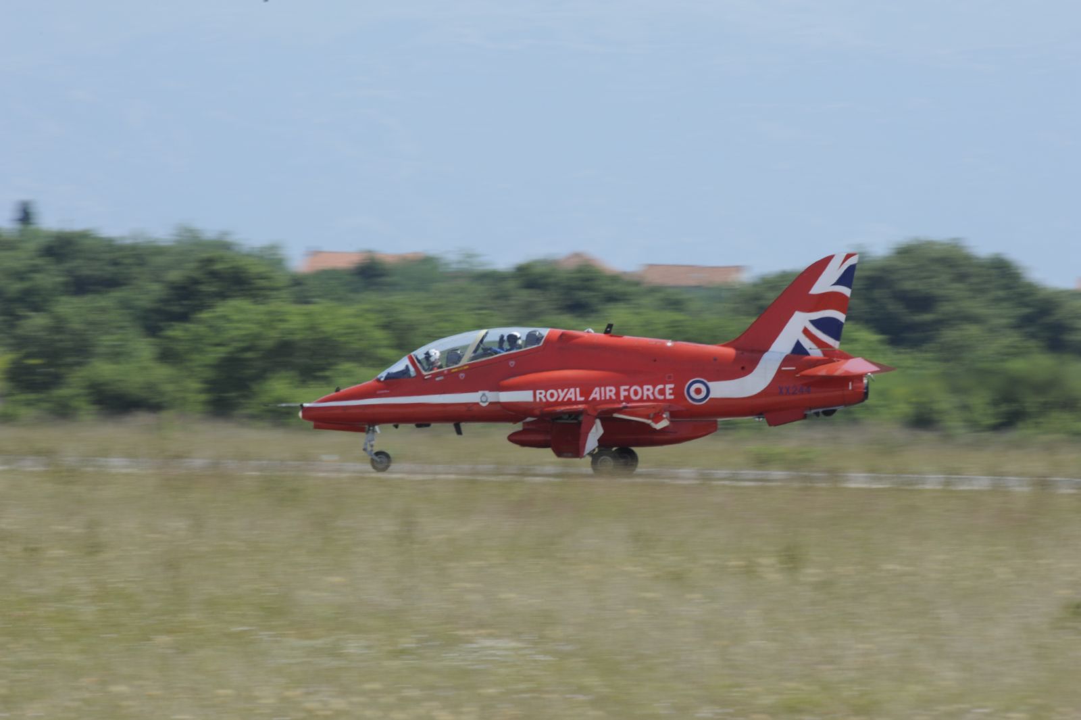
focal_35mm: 500
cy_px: 360
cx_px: 540
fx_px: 15006
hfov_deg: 4.1
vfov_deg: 2.7
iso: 500
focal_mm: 500
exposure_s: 1/160
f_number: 22
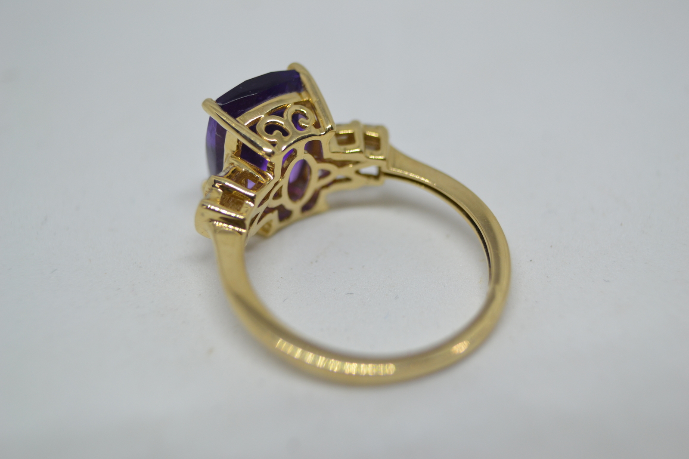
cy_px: 230
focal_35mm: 54
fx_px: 1034
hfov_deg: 36.9
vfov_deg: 25.1
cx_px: 344
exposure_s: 1/60
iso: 400
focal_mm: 36
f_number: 5.6
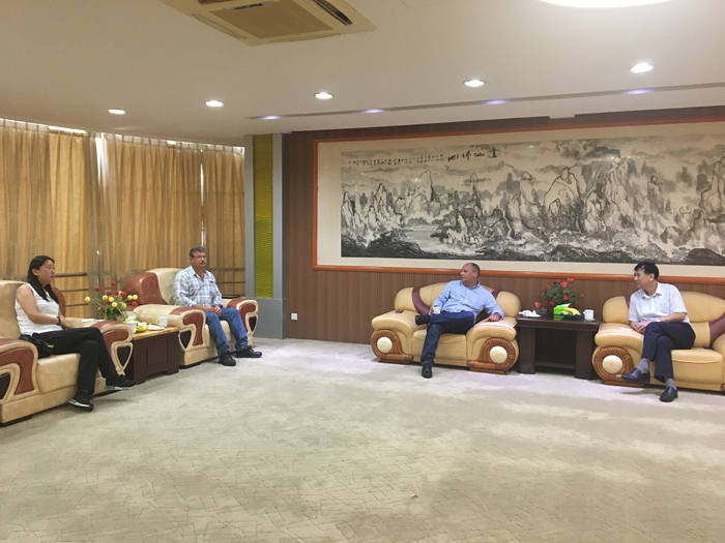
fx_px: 607
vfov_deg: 48.2
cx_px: 362
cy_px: 272
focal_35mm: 29
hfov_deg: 61.7
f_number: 2.2
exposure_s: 1/33
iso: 200
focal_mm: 4.15
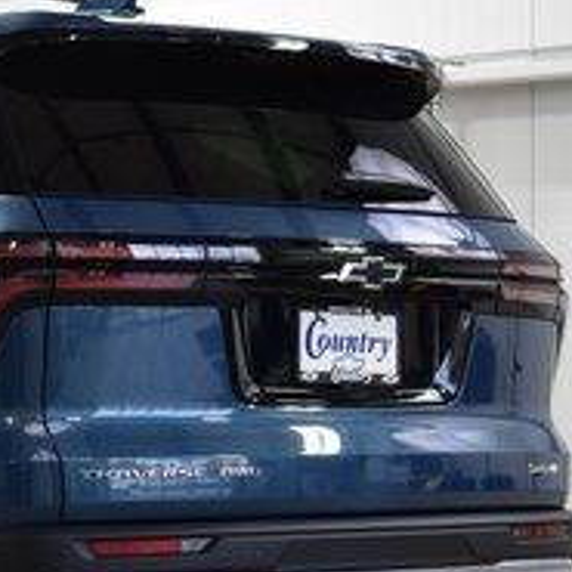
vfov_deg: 11.0
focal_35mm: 159
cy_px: 453
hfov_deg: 10.7
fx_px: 2972
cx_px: -213
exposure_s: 1/15
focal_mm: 36
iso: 450
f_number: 6.3
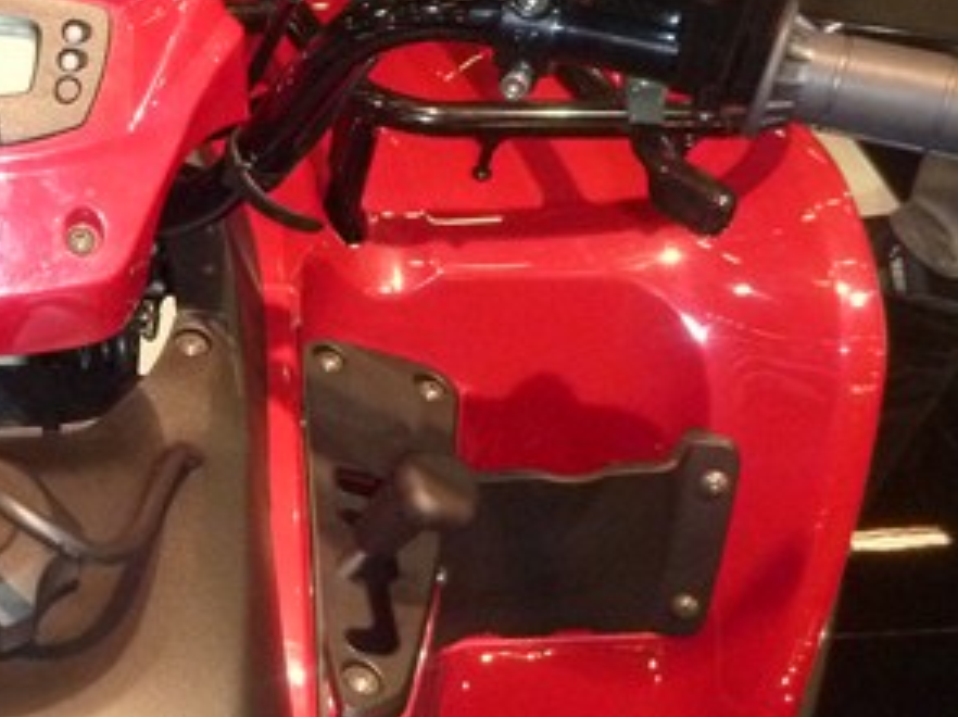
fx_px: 1687
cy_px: 427
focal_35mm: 61
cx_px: -75
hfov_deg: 28.9
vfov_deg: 24.0
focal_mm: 4.9
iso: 400
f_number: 3.3
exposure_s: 1/30
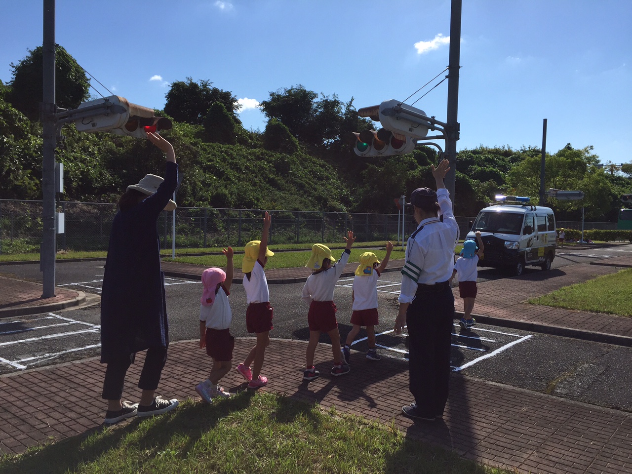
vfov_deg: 48.2
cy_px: 237
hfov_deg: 61.7
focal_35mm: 29
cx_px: 316
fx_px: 529
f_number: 2.2
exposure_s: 1/2639
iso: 32
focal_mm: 4.15
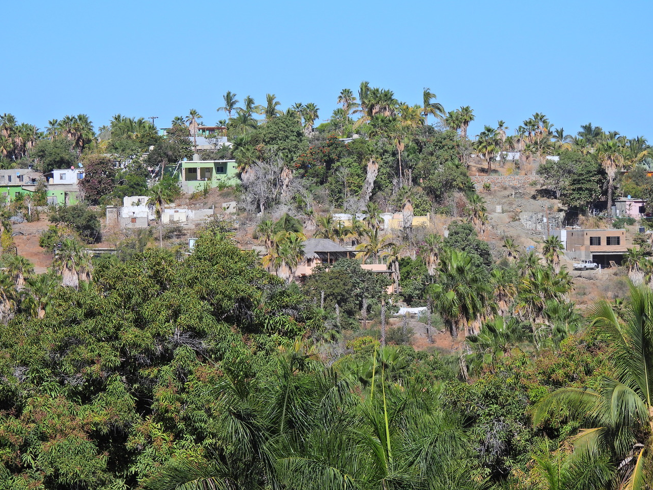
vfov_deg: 7.4
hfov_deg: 9.8
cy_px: 245
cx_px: 325
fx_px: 3791
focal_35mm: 201
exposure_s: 1/1250
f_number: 4.5
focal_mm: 35.7
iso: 100
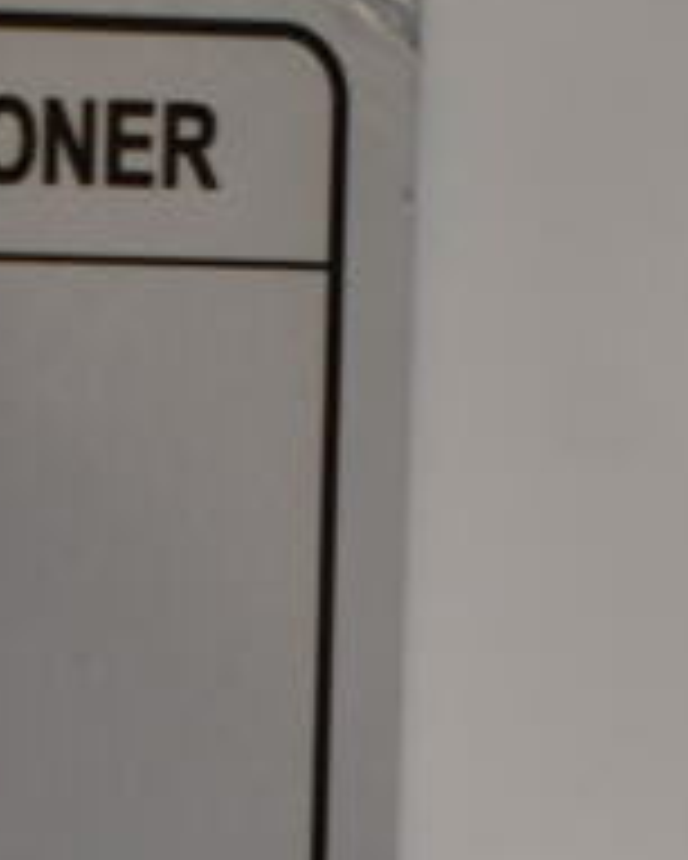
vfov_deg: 7.9
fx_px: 5983
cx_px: -355
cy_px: 1592
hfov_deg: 6.5
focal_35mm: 235
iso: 640
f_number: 4.5
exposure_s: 1/60
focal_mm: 35
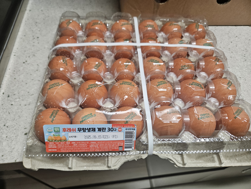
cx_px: 126
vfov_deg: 58.9
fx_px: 167
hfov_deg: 73.9
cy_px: 94
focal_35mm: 23
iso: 400
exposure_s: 1/120
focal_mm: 5.4
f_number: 1.8
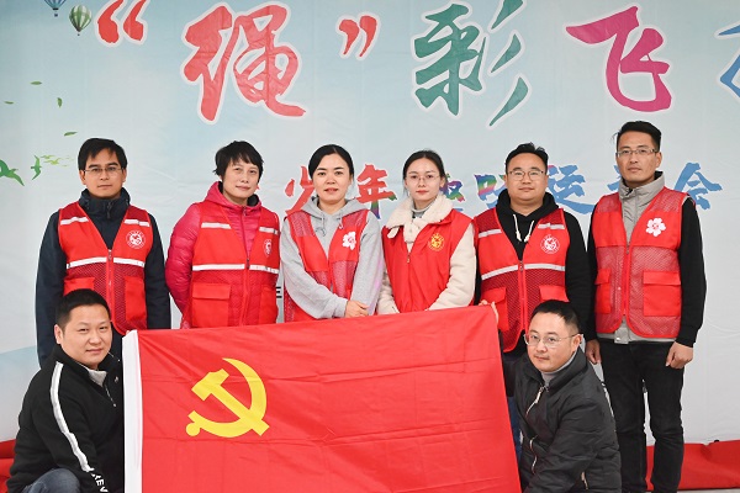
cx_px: 370
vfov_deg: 27.0
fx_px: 1028
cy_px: 246
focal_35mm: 50
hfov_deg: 39.6
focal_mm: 50
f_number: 6.3
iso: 7200
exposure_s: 1/50
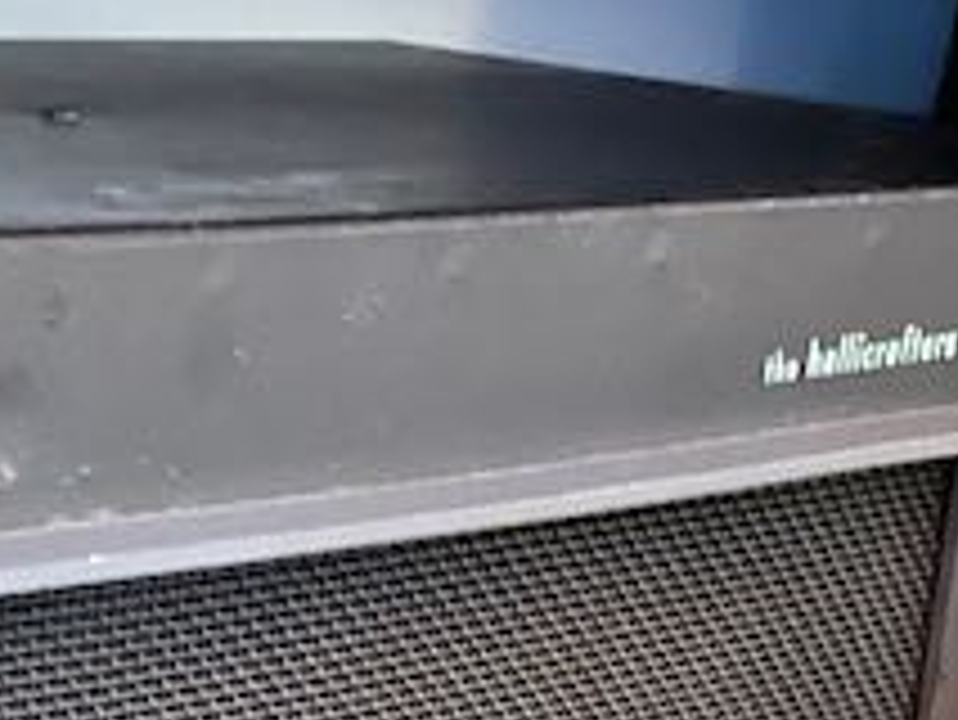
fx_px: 2160
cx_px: 90
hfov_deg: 24.3
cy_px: 1040
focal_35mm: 78
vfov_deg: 17.3
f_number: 1.6
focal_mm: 4.2
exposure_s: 1/4
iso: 640
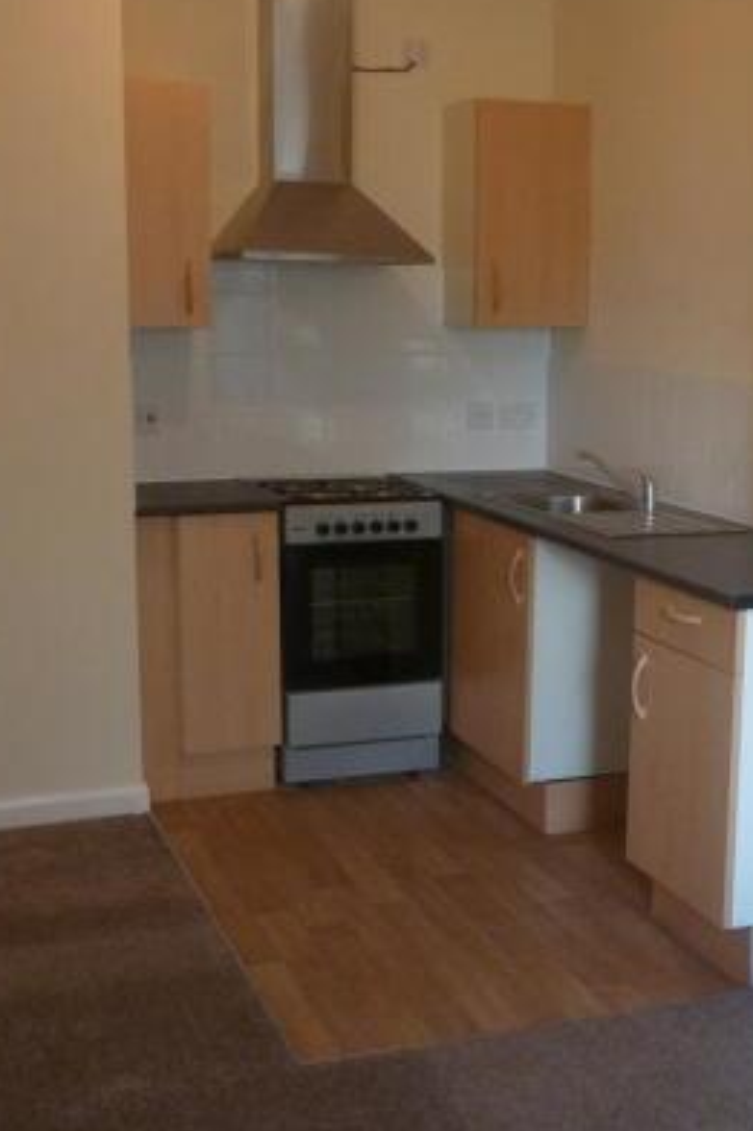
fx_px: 1601
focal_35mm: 51
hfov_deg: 26.1
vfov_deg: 38.9
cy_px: 587
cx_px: 571
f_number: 3.6
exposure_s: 1/40
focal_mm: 5.9
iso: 400
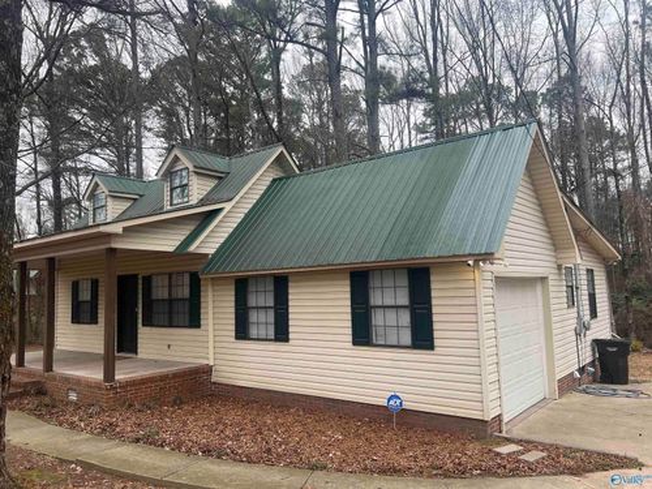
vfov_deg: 53.1
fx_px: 490
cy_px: 244
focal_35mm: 26
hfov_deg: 67.3
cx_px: 326
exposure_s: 1/427
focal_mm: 5.7
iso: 50
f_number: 1.5
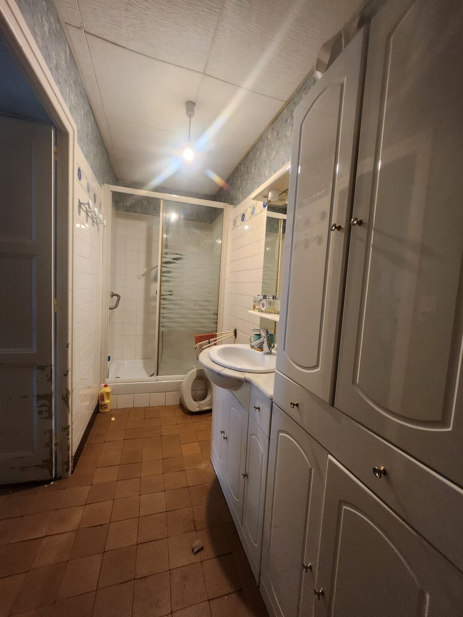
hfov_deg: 89.9
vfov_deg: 106.2
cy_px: 308
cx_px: 232
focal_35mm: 13
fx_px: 232
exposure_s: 1/50
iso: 400
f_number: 2.2
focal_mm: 1.74
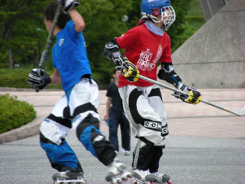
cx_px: 122
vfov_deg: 3.9
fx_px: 2690
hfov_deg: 5.2
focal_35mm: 380
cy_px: 92
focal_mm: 63.3
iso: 50
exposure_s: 1/297
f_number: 4
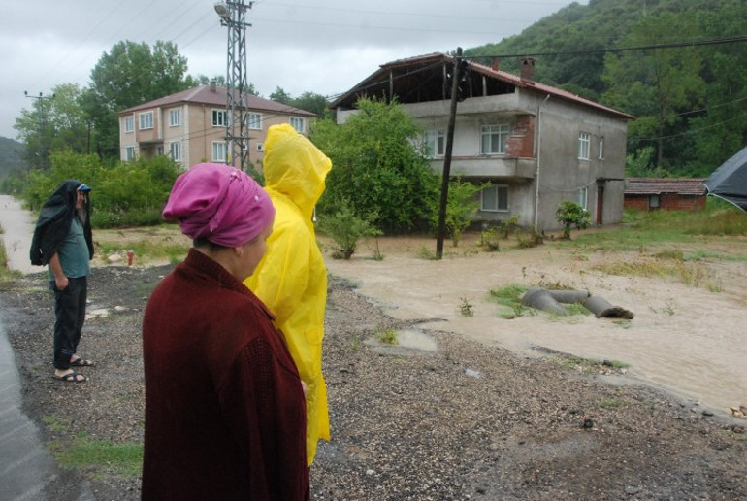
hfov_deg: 67.3
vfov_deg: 48.1
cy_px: 250
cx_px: 374
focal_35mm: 27
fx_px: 561
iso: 1600
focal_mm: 18
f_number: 8
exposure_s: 1/250
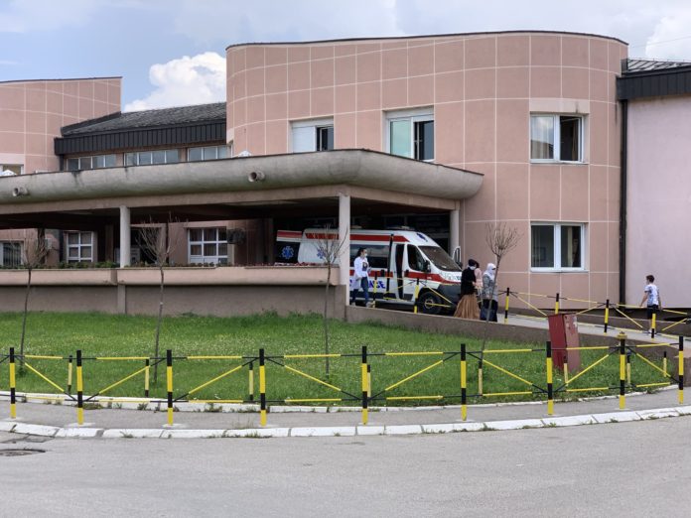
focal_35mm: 52
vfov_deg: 28.0
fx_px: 1038
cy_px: 259
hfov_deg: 36.8
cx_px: 346
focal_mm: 6
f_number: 2.4
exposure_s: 1/585
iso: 16
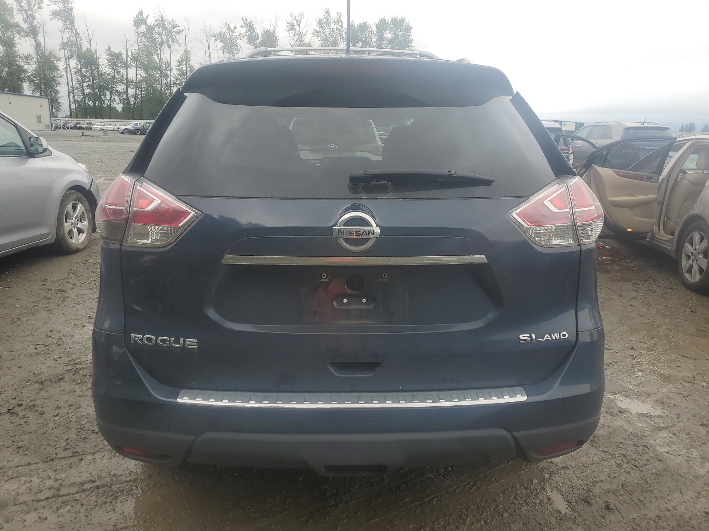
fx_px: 533
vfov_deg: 53.1
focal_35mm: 26
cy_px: 266
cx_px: 354
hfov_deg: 67.3
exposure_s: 1/435
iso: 50
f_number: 1.5
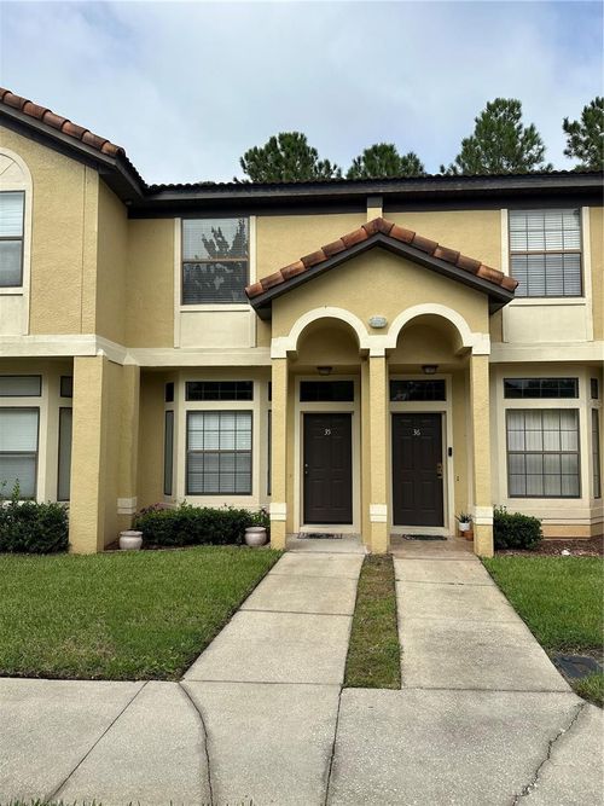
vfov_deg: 71.6
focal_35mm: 24
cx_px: 302
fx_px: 559
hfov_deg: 56.8
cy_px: 403
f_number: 1.78
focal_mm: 6.86
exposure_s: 1/5848
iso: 80
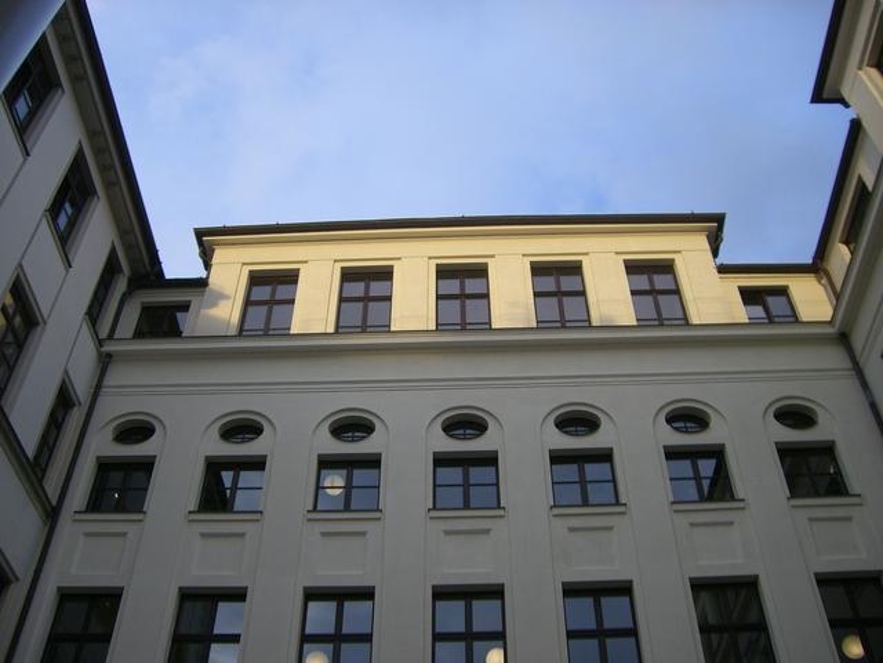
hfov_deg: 49.0
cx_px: 442
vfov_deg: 37.7
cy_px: 332
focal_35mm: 38
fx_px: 969
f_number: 2.7
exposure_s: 1/250
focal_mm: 6.2
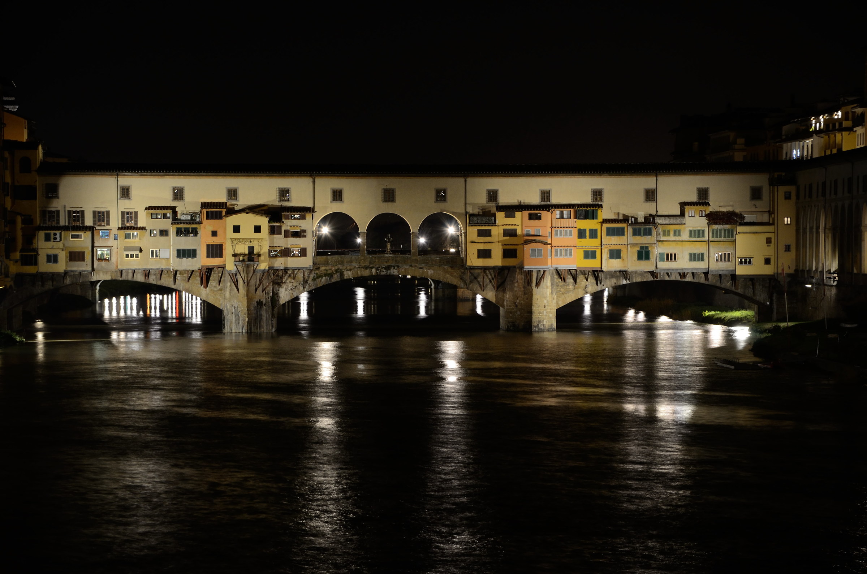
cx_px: 434
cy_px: 287
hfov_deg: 13.1
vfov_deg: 8.7
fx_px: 3785
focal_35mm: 158
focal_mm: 105
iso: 400
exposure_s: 1.6
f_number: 8
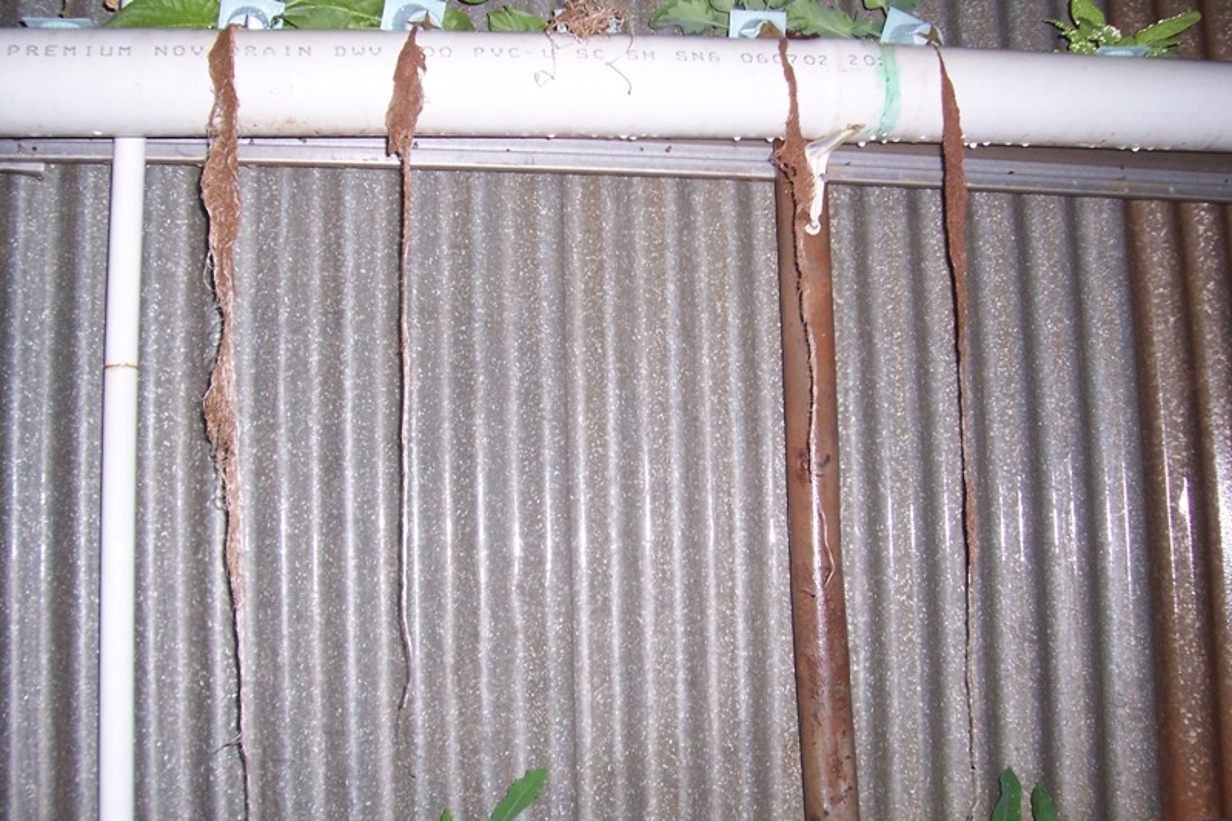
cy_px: 410
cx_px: 616
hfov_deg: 55.8
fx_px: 1163
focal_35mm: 34
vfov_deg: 38.9
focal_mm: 5.6
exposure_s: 1/60
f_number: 2.7
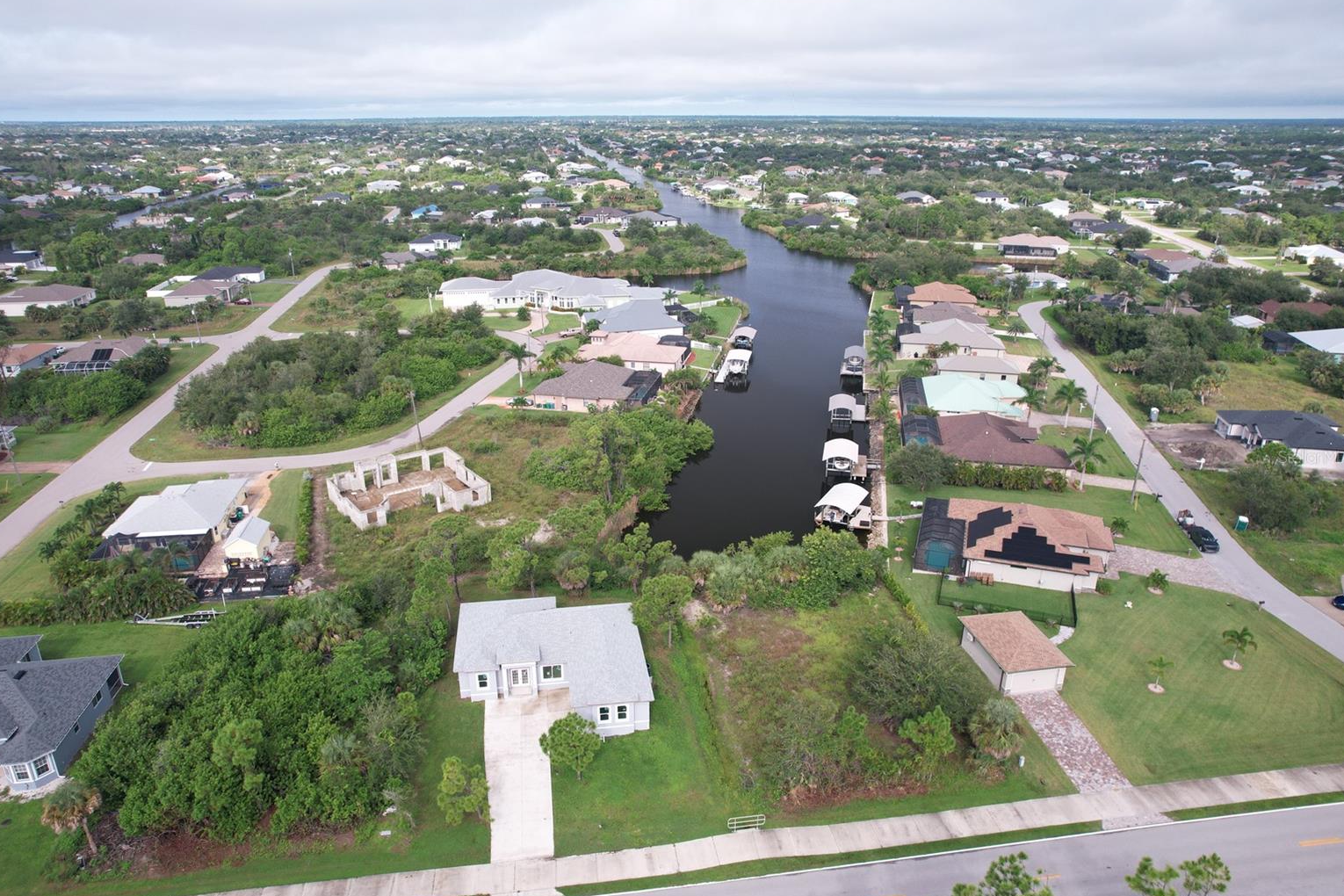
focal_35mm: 23
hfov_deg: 76.1
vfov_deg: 55.1
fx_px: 859
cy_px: 457
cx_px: 654
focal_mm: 8.38
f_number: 2.8
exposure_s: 1/320
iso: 110
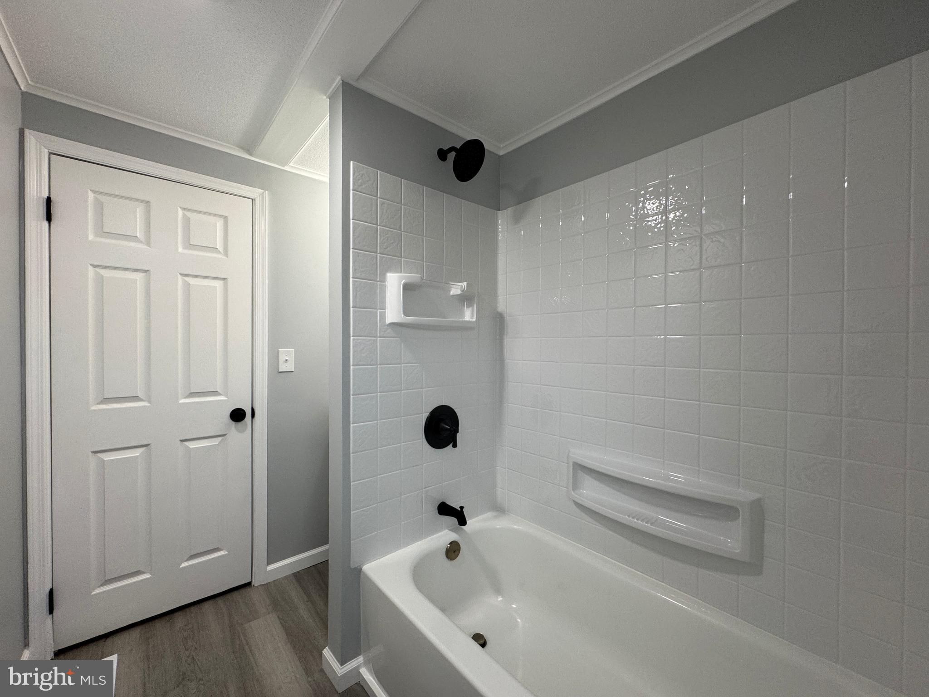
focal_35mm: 14
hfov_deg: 102.1
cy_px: 348
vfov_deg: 85.7
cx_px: 464
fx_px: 376
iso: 125
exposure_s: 1/120
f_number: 2.2
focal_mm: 2.22
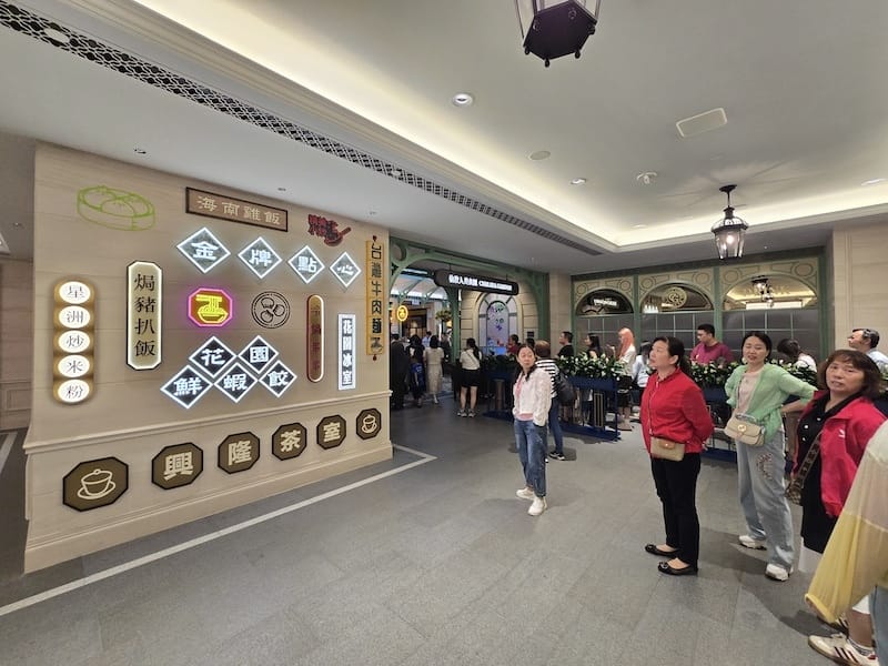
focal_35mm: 13
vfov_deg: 89.9
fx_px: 333
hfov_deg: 106.2
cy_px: 333
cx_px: 444
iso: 125
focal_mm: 2.2
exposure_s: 1/54.7
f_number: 2.2
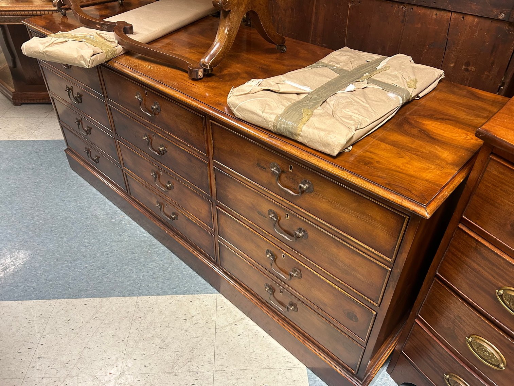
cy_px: 193
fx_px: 386
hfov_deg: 67.3
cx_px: 257
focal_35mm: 26
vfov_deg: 53.1
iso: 200
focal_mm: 5.7
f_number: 1.5
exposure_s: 1/60
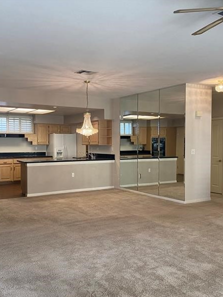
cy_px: 148
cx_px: 106
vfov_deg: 52.6
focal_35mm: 35
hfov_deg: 40.7
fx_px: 300
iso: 125
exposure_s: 1/60
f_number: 1.8
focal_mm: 4.25
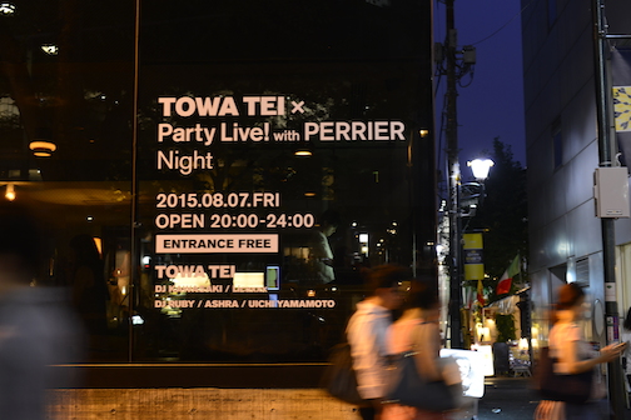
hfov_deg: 39.6
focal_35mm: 50
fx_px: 876
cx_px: 316
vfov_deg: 27.0
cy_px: 210
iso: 800
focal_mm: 50
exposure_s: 1/13
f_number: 4
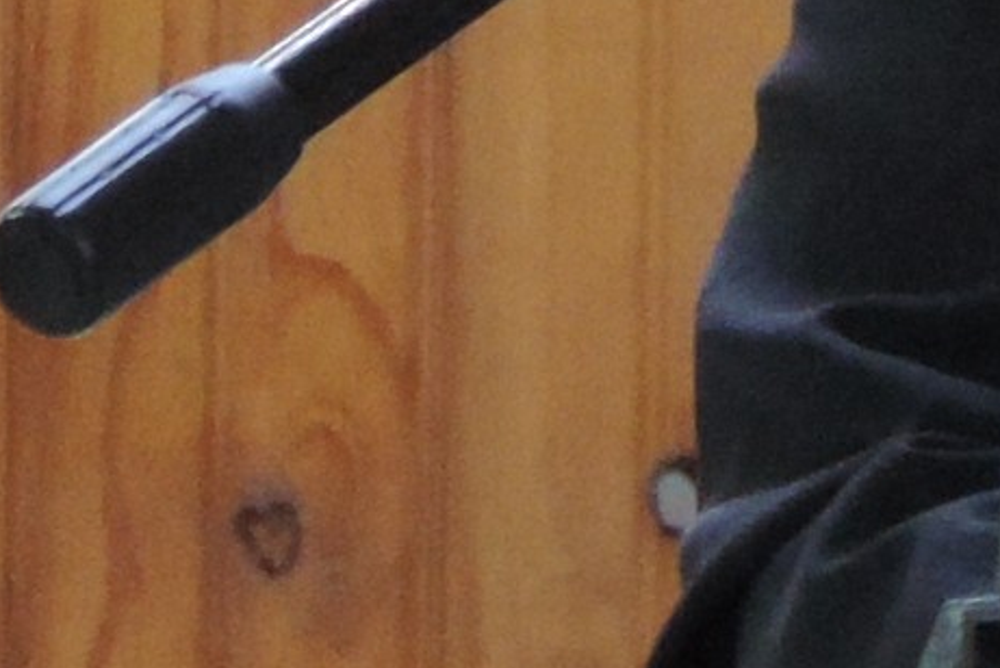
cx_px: 2269
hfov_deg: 1.1
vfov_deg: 0.7
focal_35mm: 1839
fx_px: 51113
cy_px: -824
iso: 800
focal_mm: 44.5
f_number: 4.7
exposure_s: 1/10
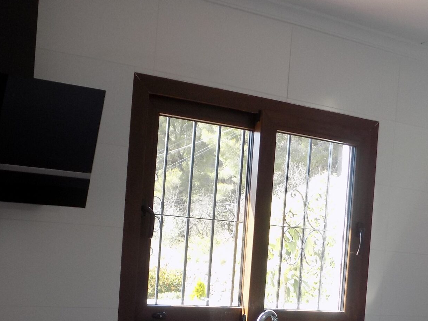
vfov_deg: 29.4
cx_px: 170
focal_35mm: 48
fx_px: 593
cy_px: 271
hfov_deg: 39.5
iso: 80
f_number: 3.1
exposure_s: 1/80
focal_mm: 4
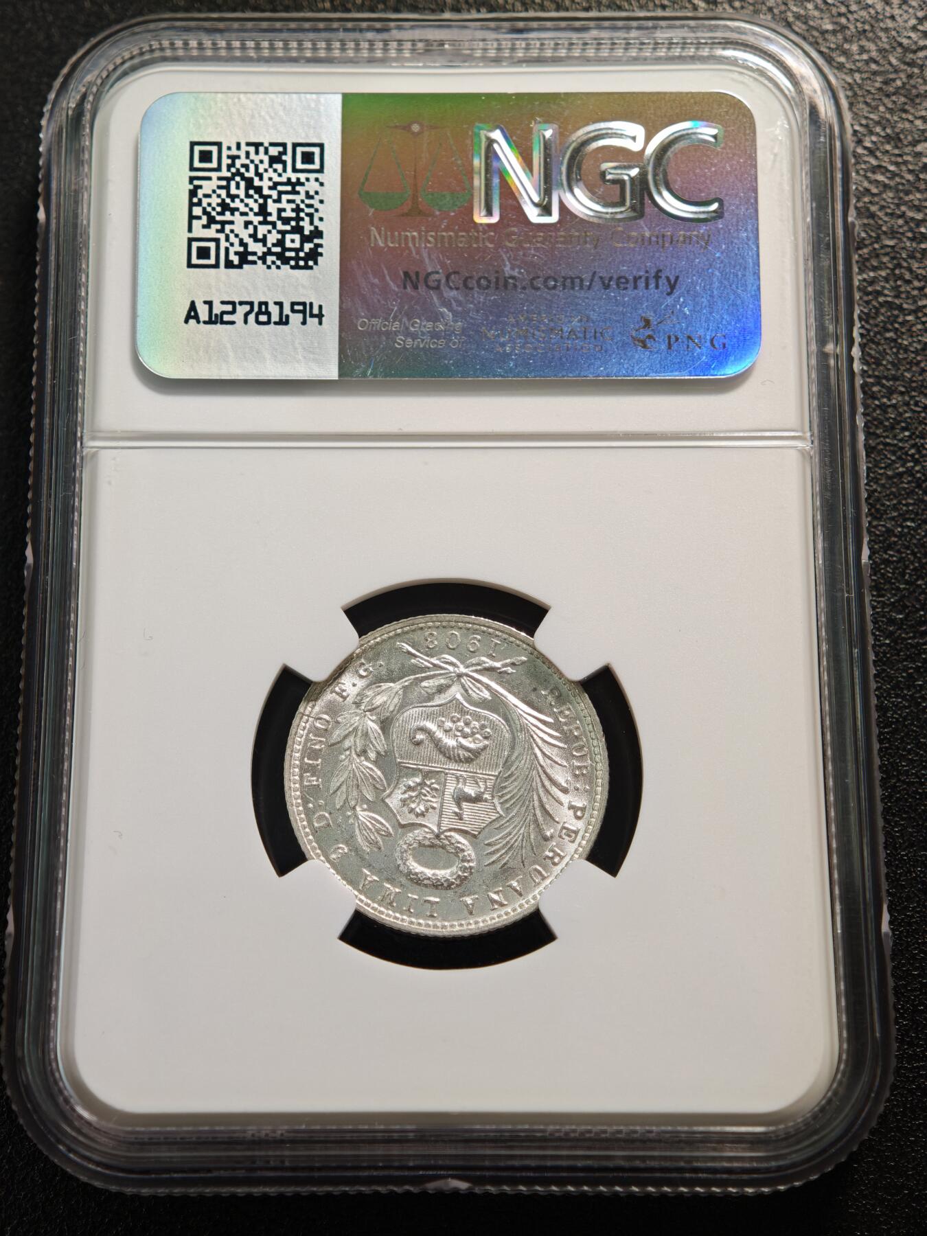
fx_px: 2142
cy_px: 618
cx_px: 464
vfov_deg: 32.2
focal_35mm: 60
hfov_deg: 24.4
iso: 640
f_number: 2
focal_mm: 9
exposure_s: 1/101
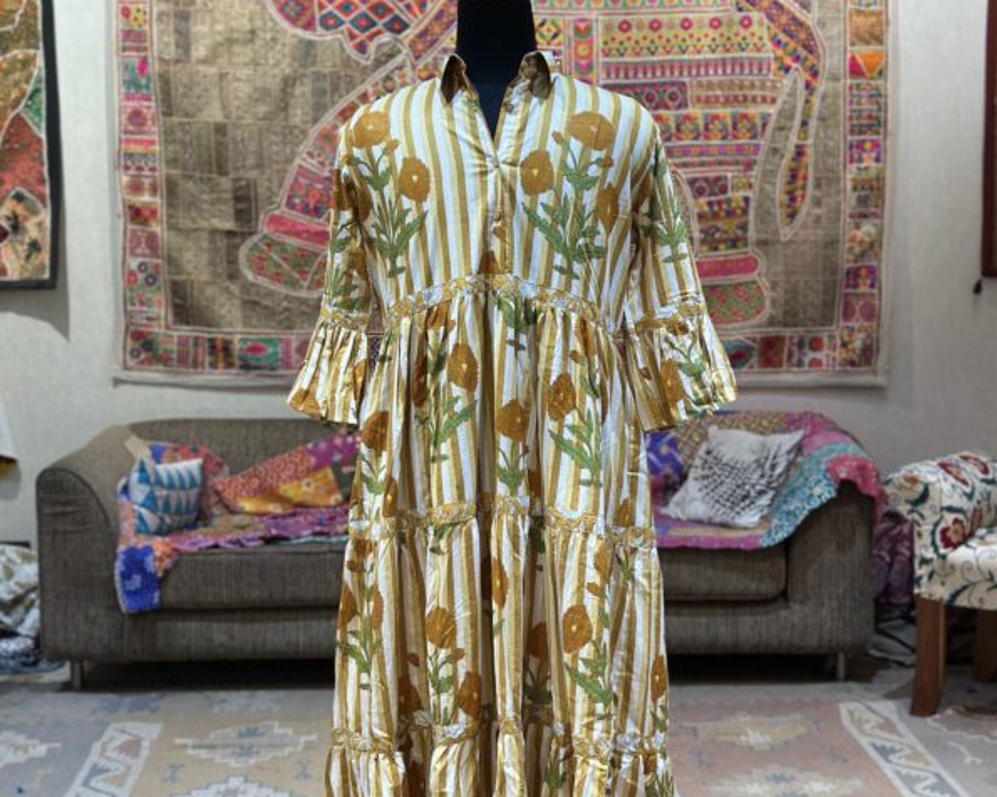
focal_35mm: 63
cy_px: 400
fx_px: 1859
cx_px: 499
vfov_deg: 24.2
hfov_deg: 30.0
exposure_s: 1/88
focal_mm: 6.86
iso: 100
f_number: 1.78
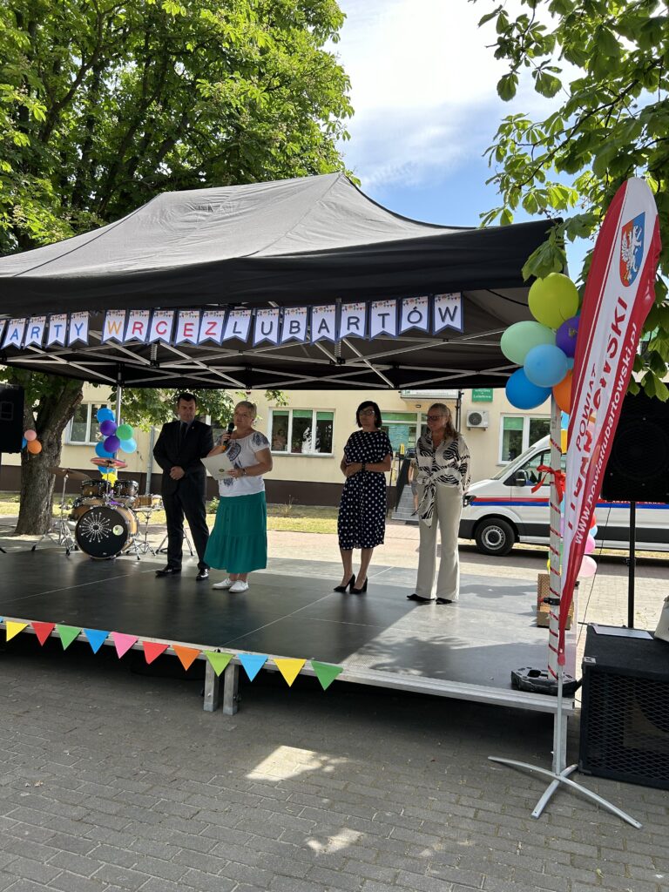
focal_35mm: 26
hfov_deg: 53.1
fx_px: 670
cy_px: 446
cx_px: 334
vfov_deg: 67.3
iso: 50
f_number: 1.5
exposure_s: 1/859
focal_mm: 5.7
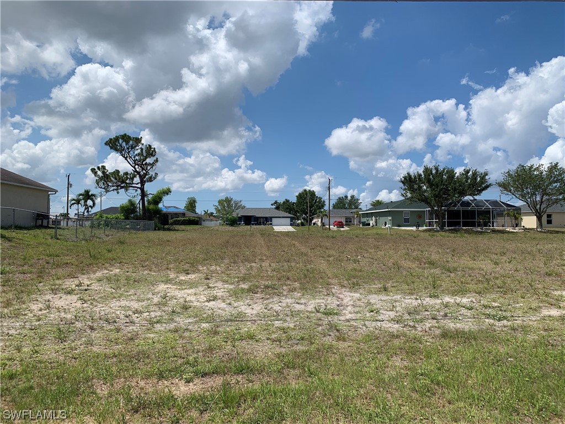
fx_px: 424
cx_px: 282
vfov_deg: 53.1
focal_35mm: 26
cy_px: 212
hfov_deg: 67.3
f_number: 1.8
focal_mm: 4.25
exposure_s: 1/4274
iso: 25
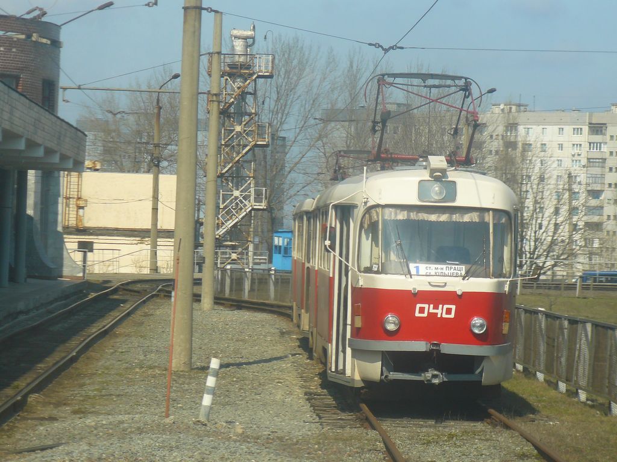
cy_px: 231
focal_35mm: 154
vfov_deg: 9.6
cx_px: 308
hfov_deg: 12.8
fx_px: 2745
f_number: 3.3
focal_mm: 25.7
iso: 100
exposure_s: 1/1000
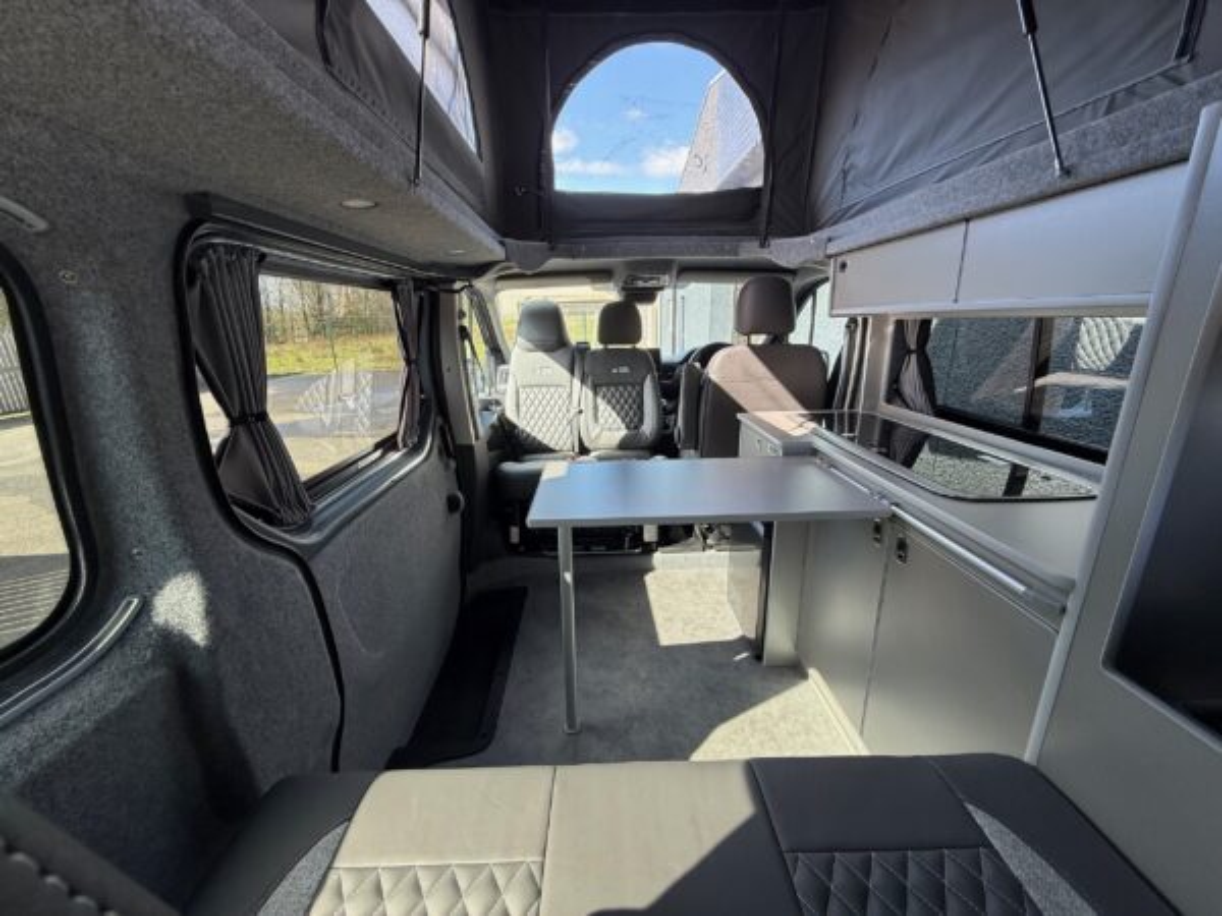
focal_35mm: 14
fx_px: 494
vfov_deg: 85.7
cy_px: 458
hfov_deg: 102.1
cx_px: 611
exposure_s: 1/112
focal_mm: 2.22
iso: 64
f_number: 2.2
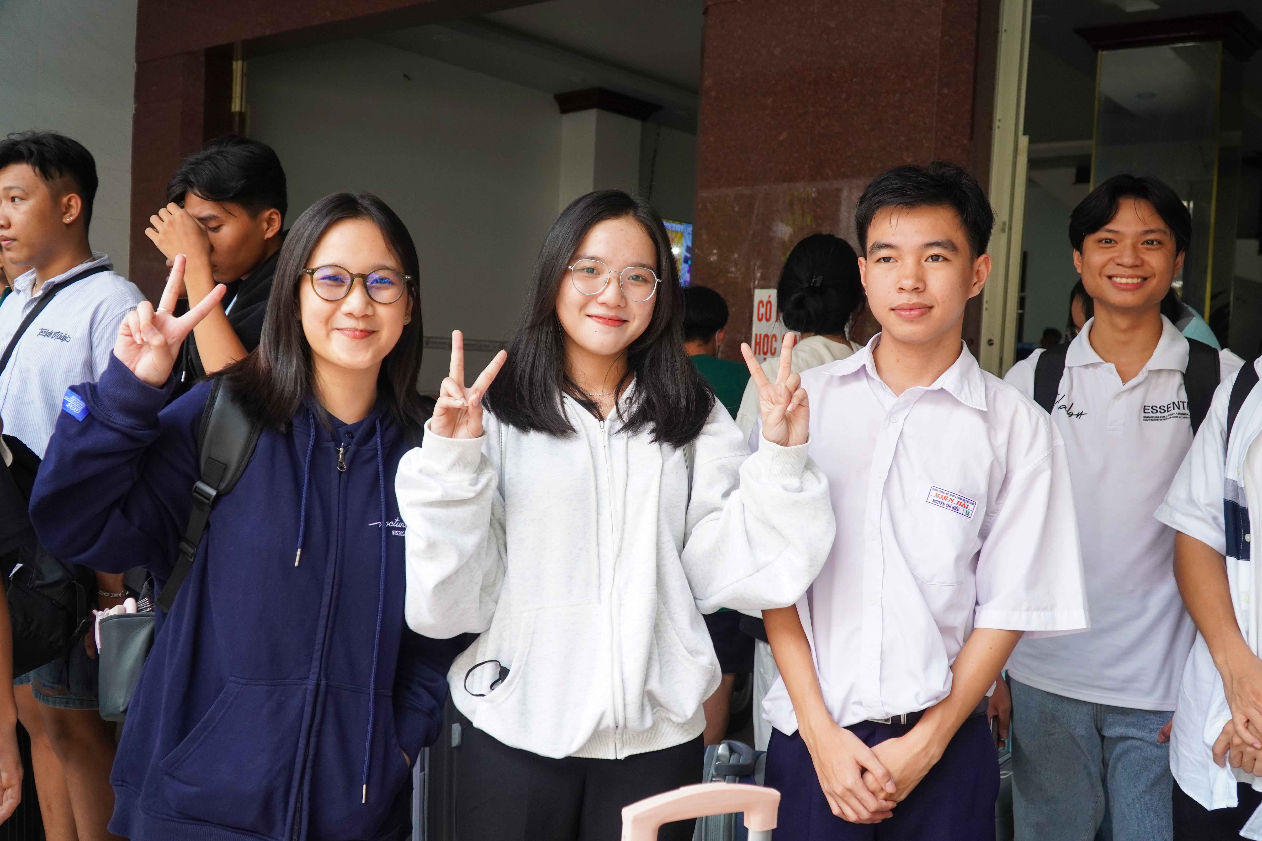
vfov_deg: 40.0
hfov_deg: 57.2
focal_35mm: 33
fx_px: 1157
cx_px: 631
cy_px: 420
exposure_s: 1/160
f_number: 4
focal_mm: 22
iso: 800
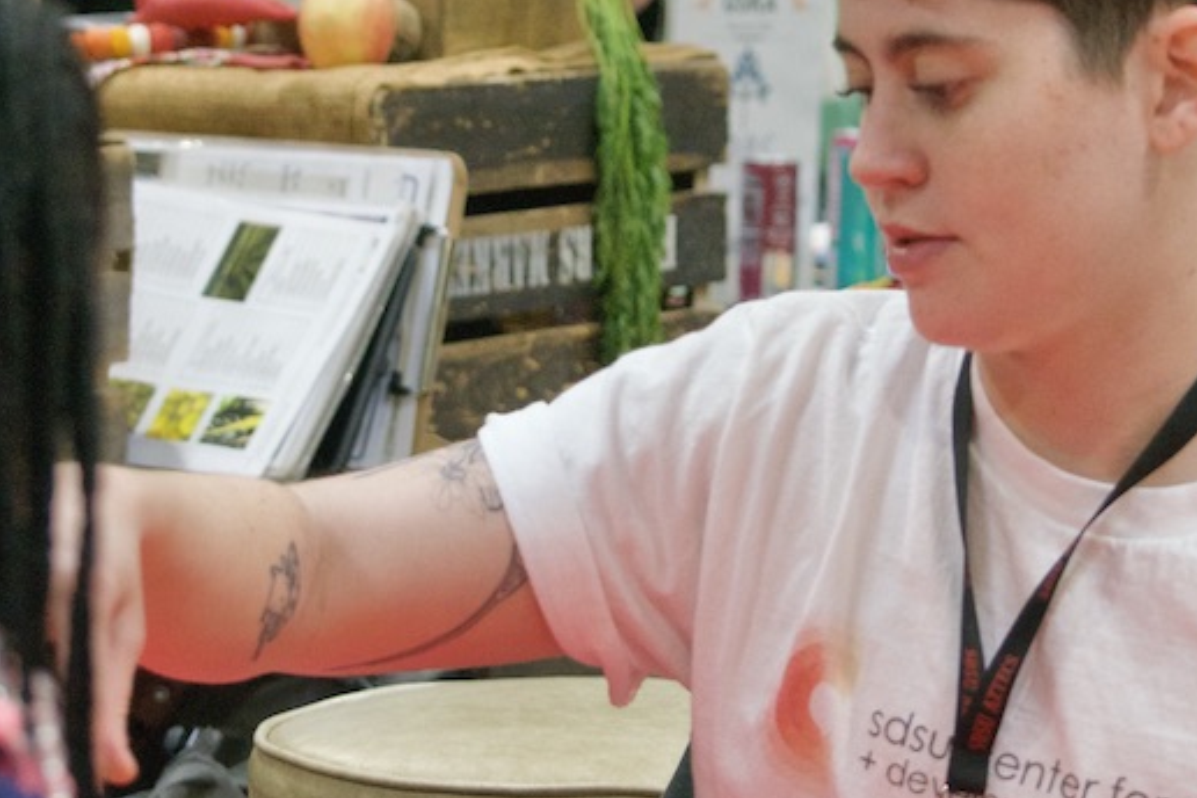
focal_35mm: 160
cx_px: 638
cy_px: 252
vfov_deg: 8.6
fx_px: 5319
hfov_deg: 12.8
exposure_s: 1/160
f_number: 4.5
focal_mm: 55
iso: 2500
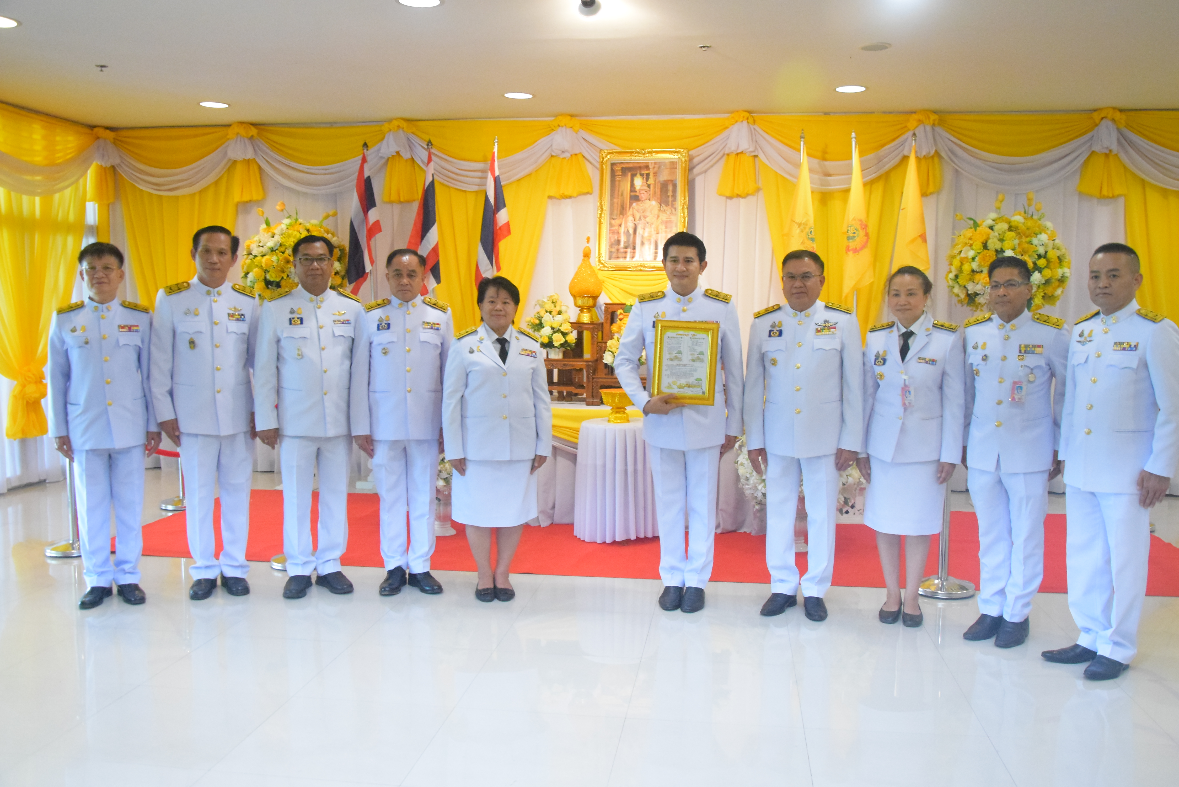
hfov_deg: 59.5
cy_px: 394
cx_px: 590
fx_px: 1032
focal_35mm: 32
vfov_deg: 41.7
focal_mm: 21
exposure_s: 1/125
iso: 5000
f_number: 5.6
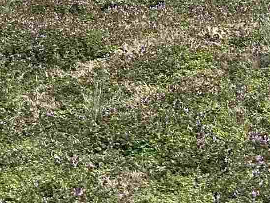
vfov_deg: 10.0
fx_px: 1053
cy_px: -224
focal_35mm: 135
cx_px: -1
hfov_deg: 14.4
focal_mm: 6.86
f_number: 1.78
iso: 80
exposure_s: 1/4348
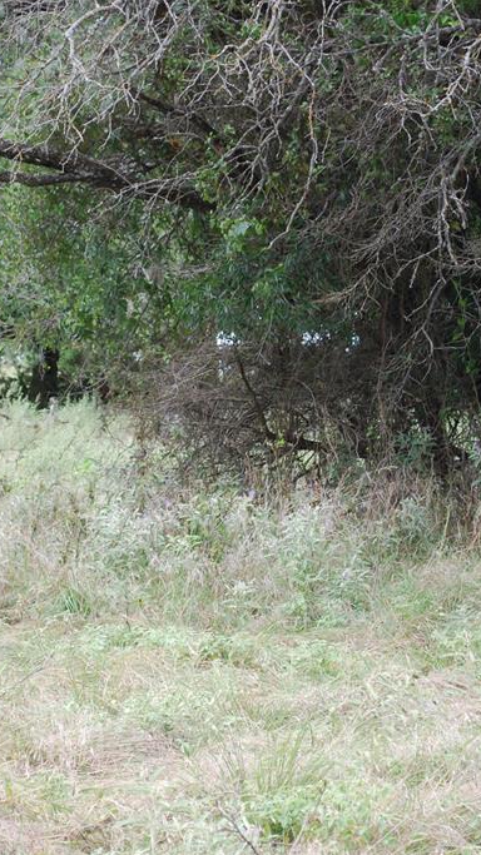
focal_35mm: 130
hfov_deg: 9.3
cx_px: 184
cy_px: 428
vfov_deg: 16.5
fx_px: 2944
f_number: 5.6
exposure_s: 1/125
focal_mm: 55
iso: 140
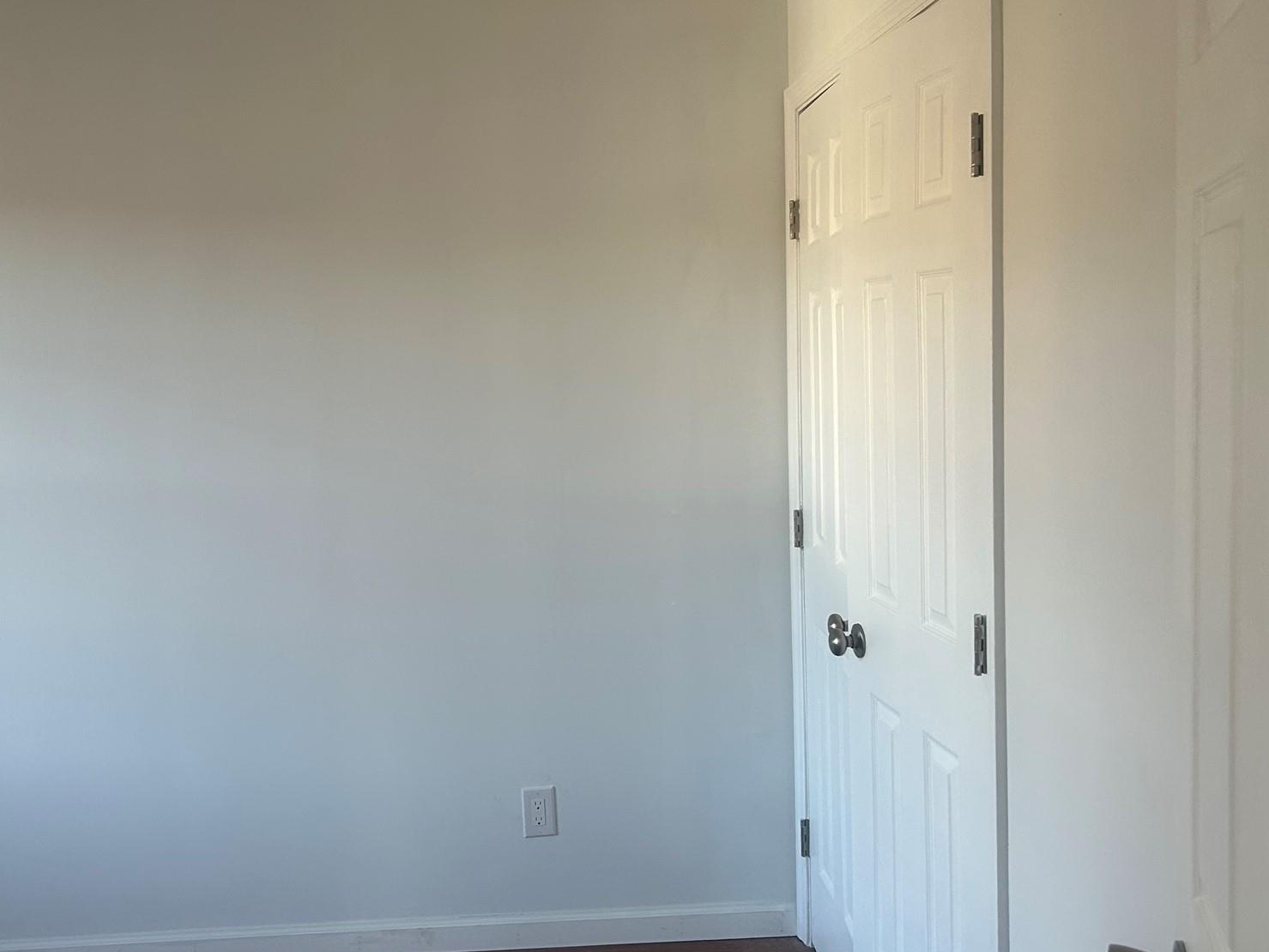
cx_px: 570
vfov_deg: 39.6
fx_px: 1320
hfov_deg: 51.3
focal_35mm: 36
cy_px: 424
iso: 100
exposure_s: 1/121
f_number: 1.5
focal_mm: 5.7
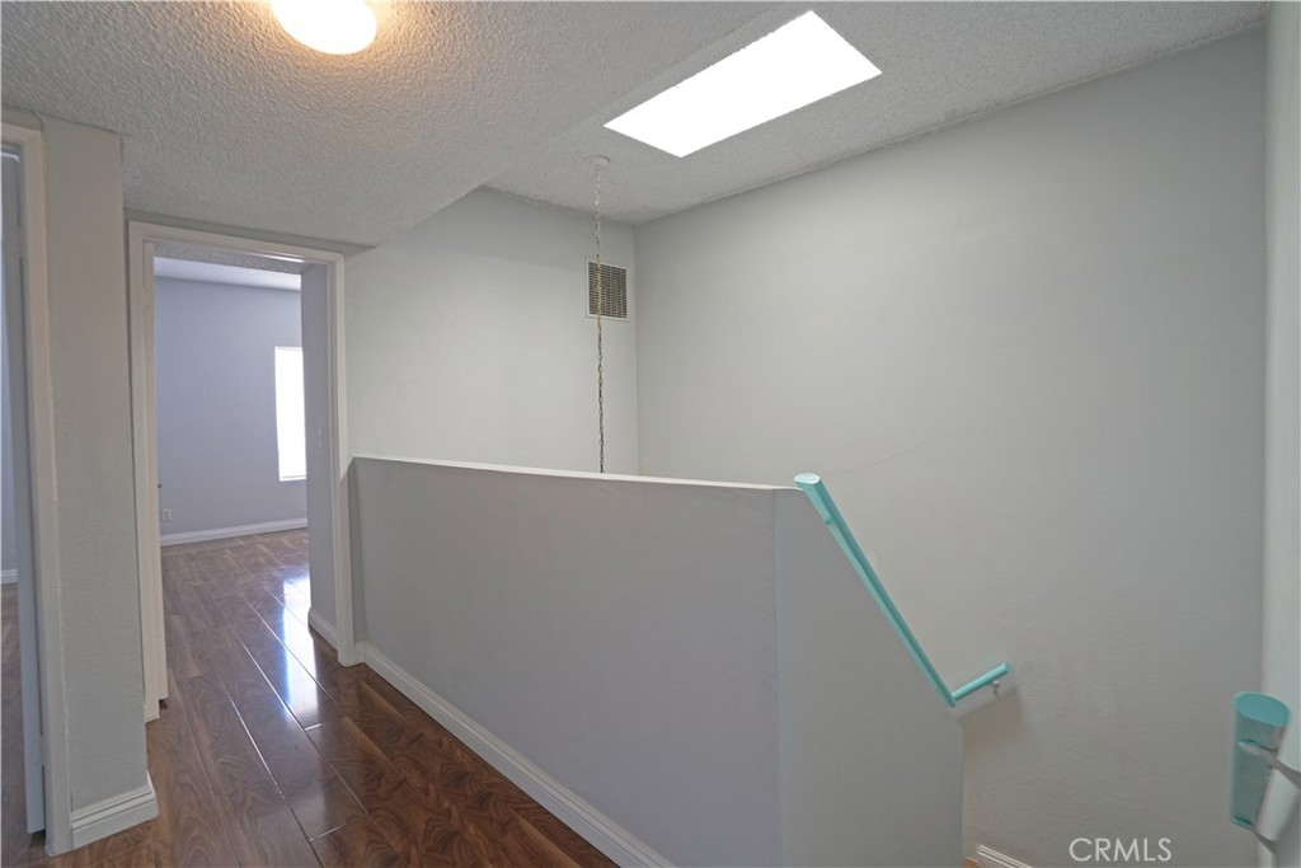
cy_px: 434
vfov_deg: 73.8
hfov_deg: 96.7
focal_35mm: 16
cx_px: 650
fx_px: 578
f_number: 8
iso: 100
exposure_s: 1/1.25
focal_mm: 16
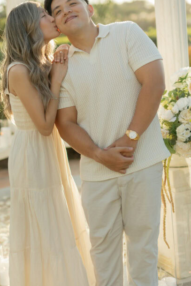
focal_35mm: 84
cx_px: 65
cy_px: 139
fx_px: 668
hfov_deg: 16.2
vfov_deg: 24.2
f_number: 1.6
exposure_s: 1/2000
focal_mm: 50
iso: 100
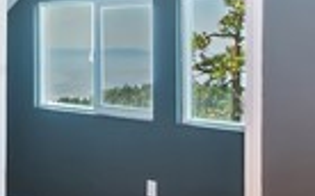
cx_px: -75
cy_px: 40
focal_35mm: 71
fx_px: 609
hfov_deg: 25.6
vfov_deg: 18.2
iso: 400
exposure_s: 1/30
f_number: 8
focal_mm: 10
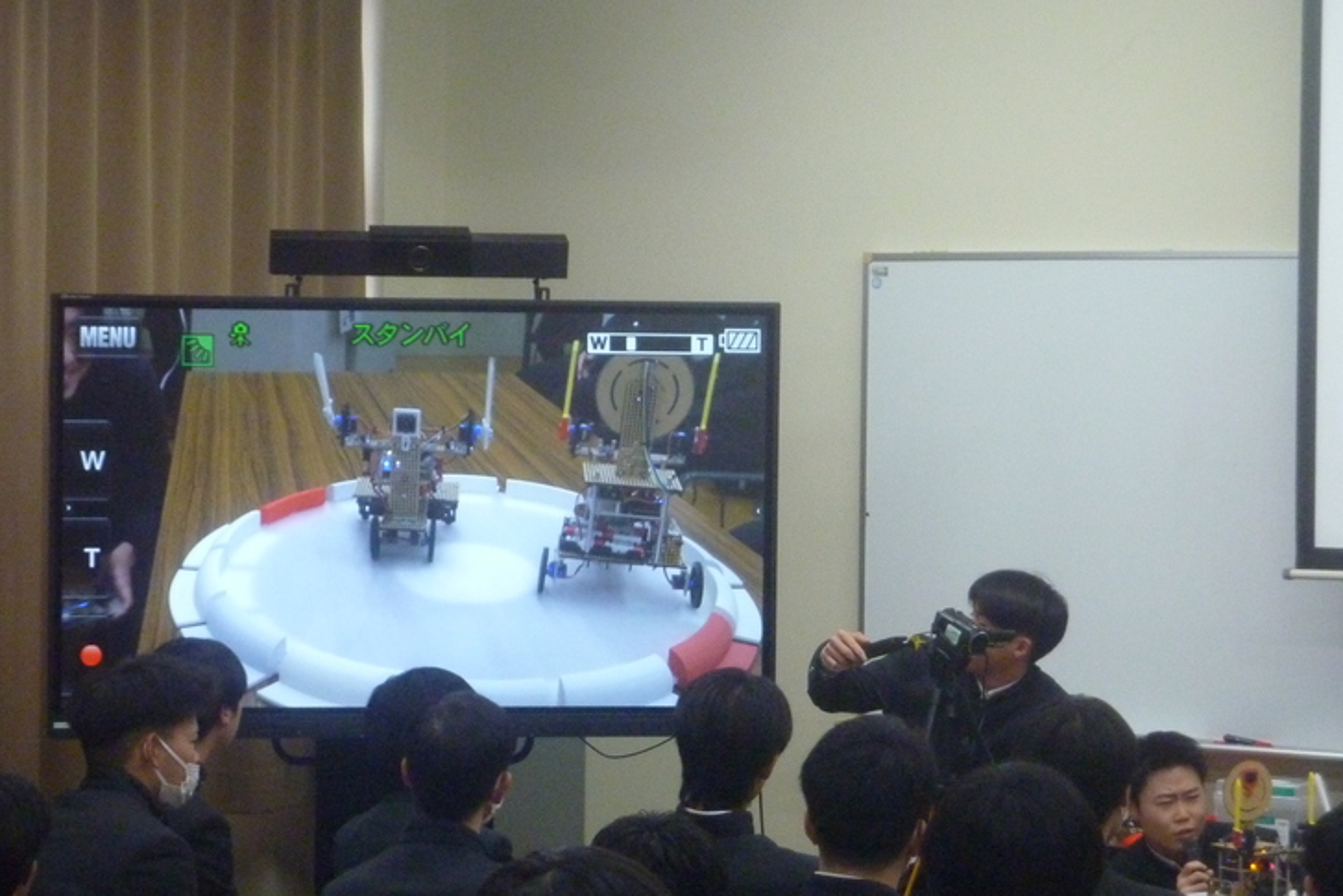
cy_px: 482
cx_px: 711
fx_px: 4440
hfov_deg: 17.2
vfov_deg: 11.5
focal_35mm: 119
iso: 640
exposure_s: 1/100
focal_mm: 17
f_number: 4.3
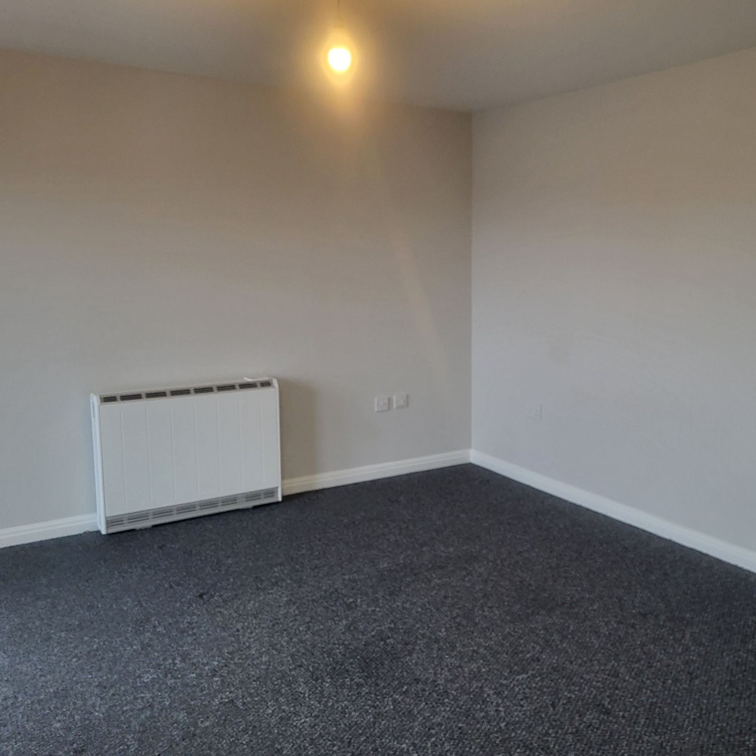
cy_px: 379
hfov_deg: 52.0
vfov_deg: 52.5
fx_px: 766
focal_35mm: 31
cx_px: 469
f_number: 1.8
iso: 250
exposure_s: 1/50
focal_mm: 5.4
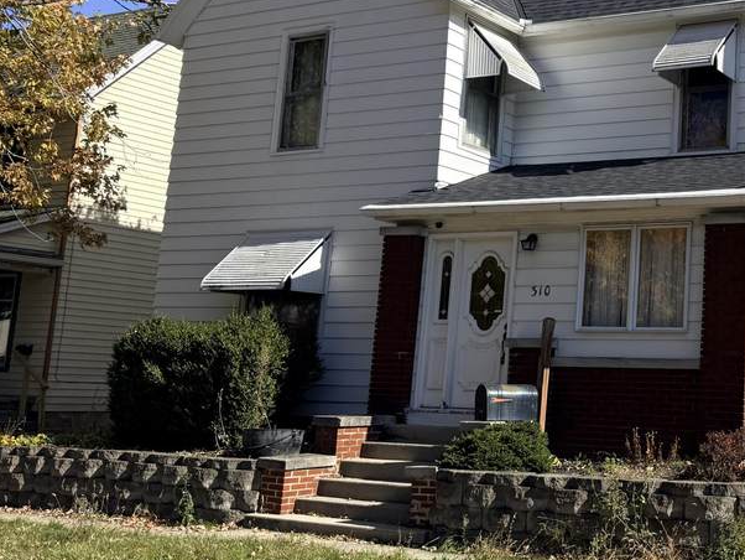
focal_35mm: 51
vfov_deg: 28.5
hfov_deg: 34.8
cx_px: 705
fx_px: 1098
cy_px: 212
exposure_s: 1/5319
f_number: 1.78
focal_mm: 6.76
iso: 80
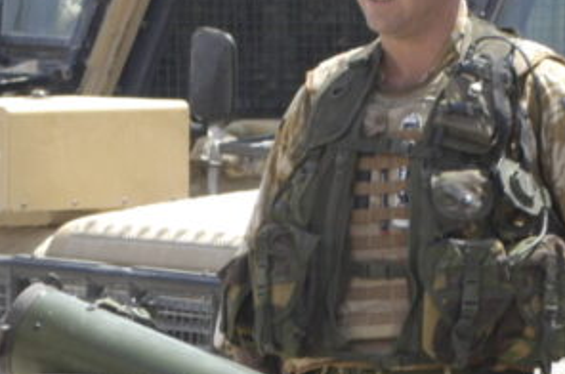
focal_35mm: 426
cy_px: 430
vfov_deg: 3.2
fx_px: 6671
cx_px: 244
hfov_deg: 4.8
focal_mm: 70
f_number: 7.1
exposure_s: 1/200
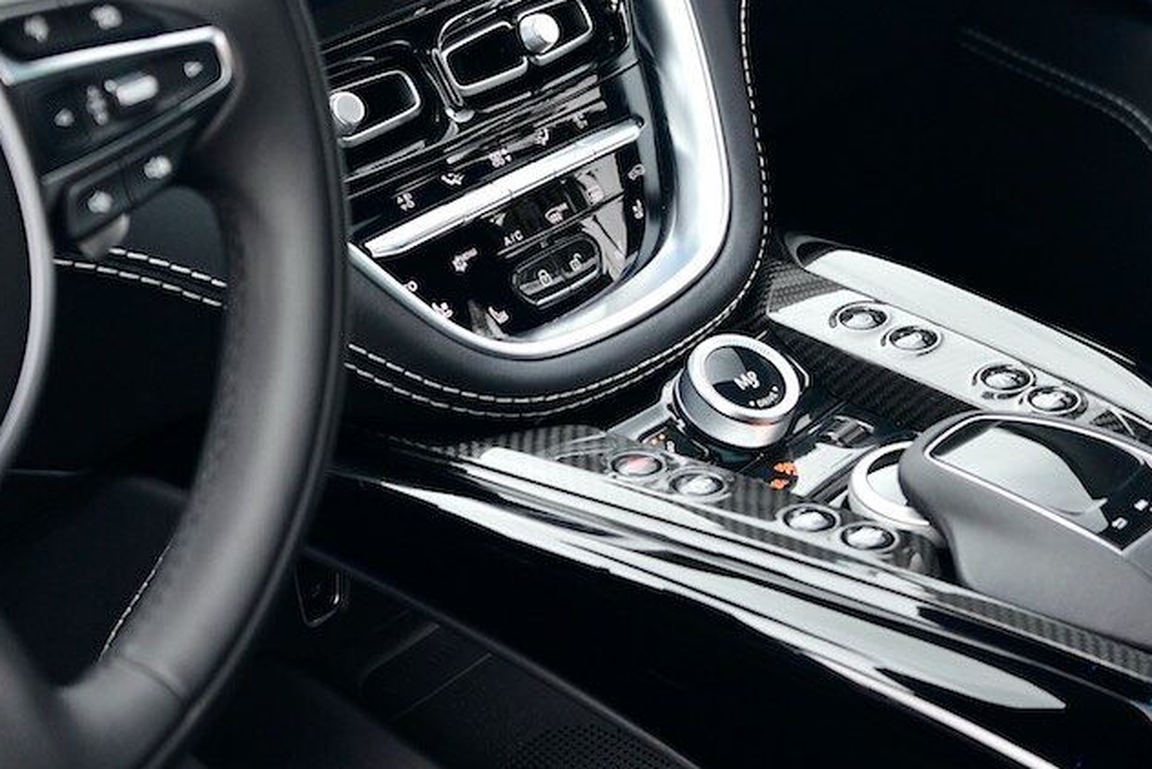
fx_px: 2721
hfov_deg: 23.5
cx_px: 951
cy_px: 75
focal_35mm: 85
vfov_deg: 15.9
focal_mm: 42
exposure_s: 1/80
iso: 320
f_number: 4
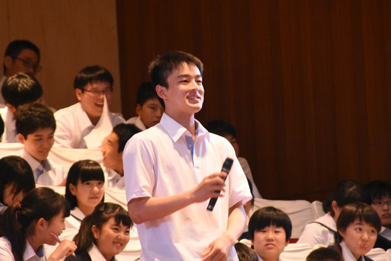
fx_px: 3587
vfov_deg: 4.2
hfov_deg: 6.2
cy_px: 130
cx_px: 196
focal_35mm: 330
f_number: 6.3
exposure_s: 1/100
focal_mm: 220
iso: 6400
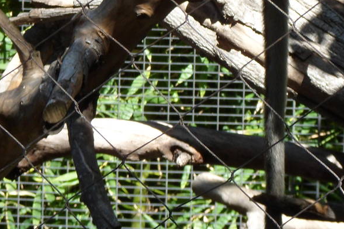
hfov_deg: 6.9
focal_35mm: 298
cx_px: 281
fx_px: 2848
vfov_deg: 4.6
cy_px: -76
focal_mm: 17.7
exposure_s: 1/60
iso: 80
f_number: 5.3
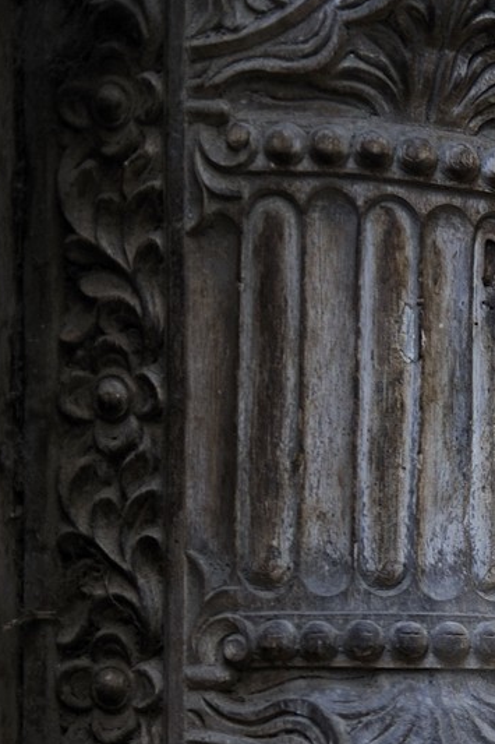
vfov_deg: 18.6
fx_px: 2229
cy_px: 666
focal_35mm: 108
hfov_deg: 11.4
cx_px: 1008
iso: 400
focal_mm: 36
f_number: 3.2
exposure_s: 1/100
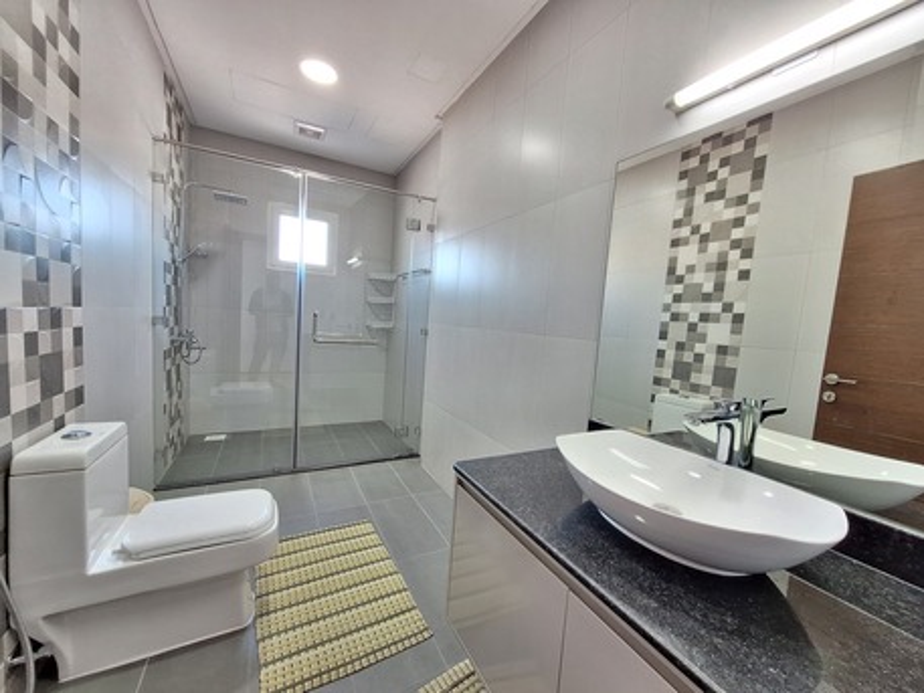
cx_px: 462
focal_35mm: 13
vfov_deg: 89.9
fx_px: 347
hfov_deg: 106.2
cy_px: 346
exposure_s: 1/25
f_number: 2.2
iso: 160
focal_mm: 1.74
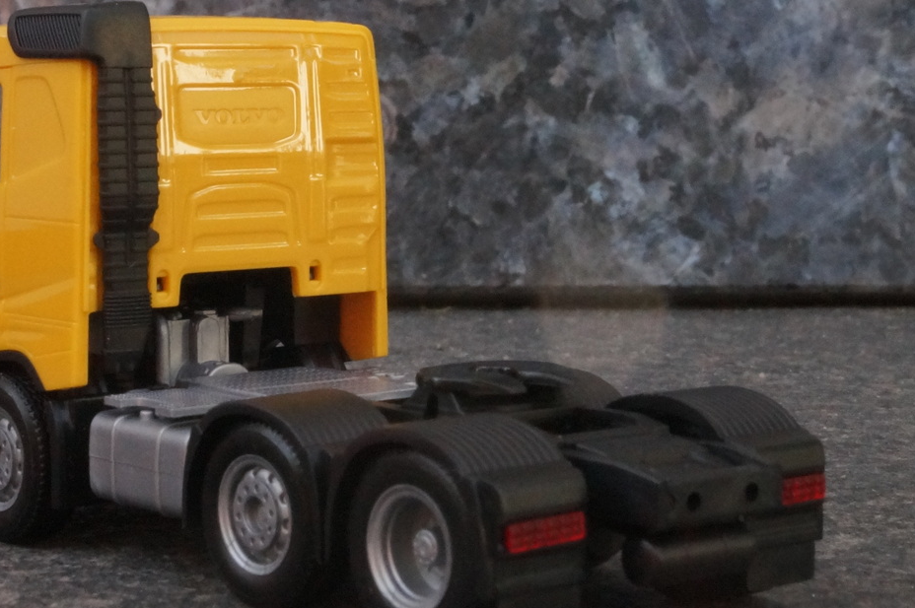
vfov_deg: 14.0
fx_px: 2463
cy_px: 96
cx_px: 376
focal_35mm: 97
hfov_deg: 21.0
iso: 2000
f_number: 25
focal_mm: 30
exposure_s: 1/60
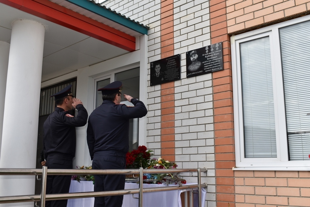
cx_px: 155
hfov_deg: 53.1
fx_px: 310
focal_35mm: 36
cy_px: 104
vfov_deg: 36.9
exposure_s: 1/200
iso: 100
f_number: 9
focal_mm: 24
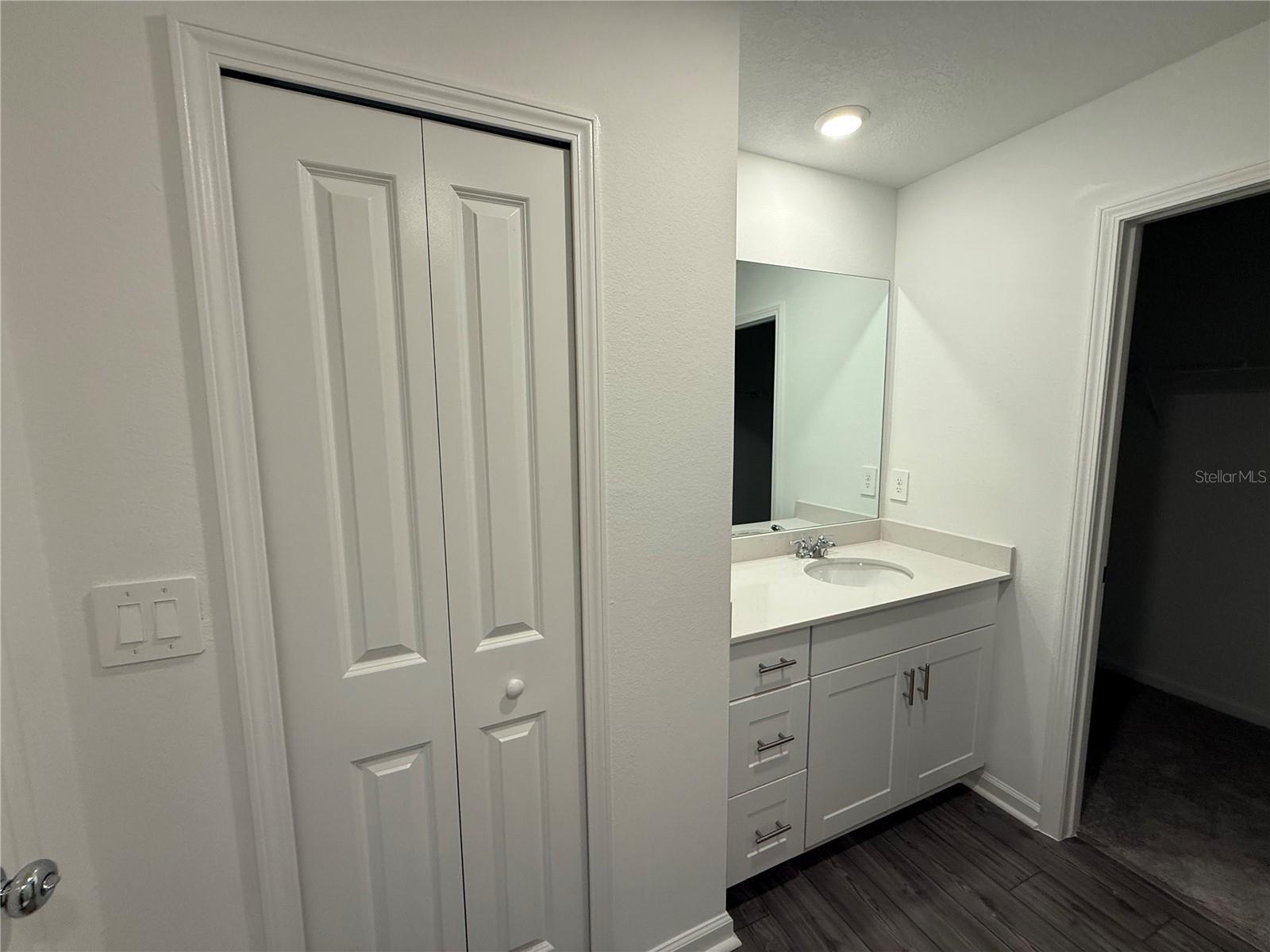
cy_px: 476
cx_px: 635
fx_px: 514
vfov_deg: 85.7
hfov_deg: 102.1
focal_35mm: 14
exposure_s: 1/120
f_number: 2.2
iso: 160
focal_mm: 2.22
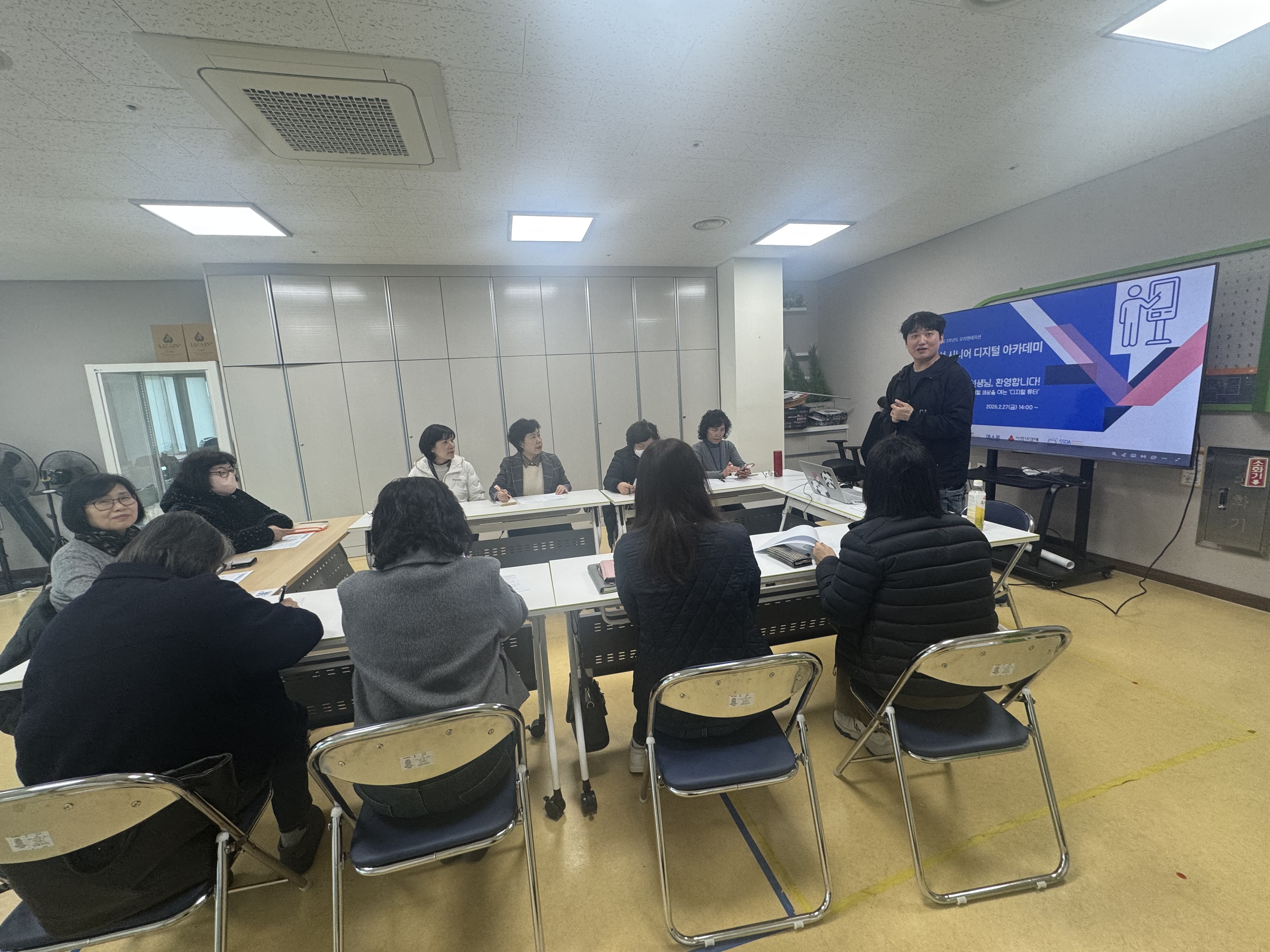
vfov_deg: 85.7
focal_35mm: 14
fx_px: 514
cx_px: 635
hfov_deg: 102.1
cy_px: 476
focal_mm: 2.22
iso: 160
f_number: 2.2
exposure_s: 1/120
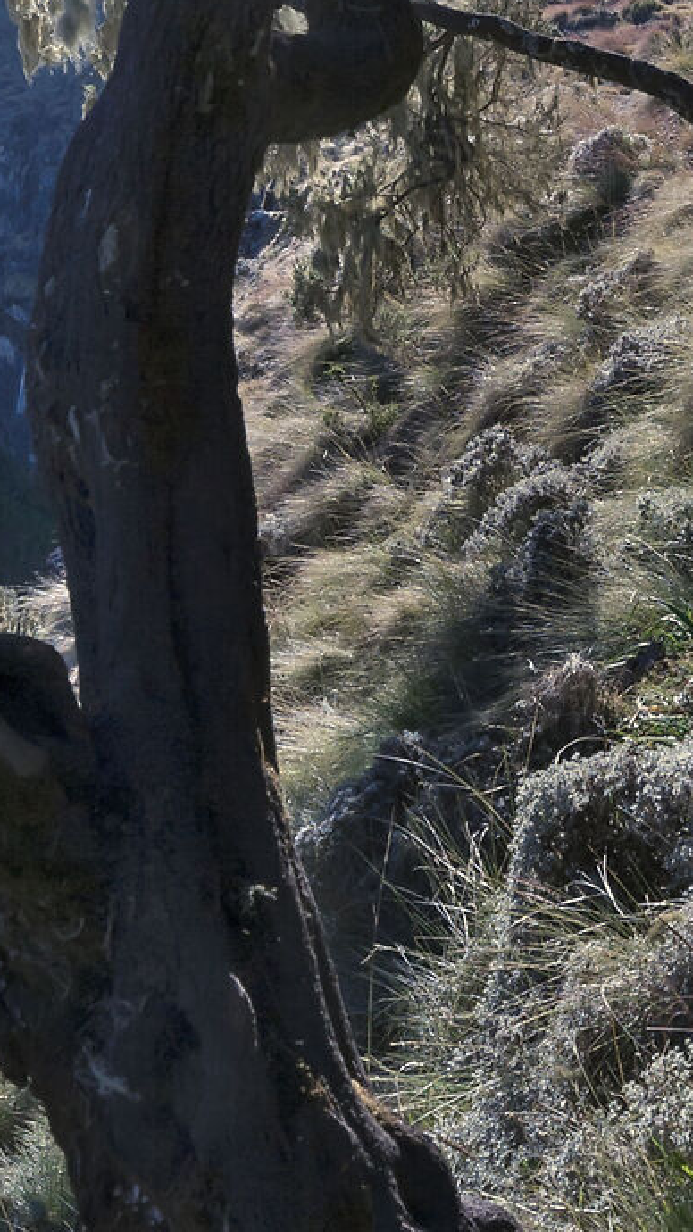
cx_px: 735
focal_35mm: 51
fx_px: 1666
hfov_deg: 22.4
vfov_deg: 36.5
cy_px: 4
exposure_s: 1/250
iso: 200
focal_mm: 14
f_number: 13
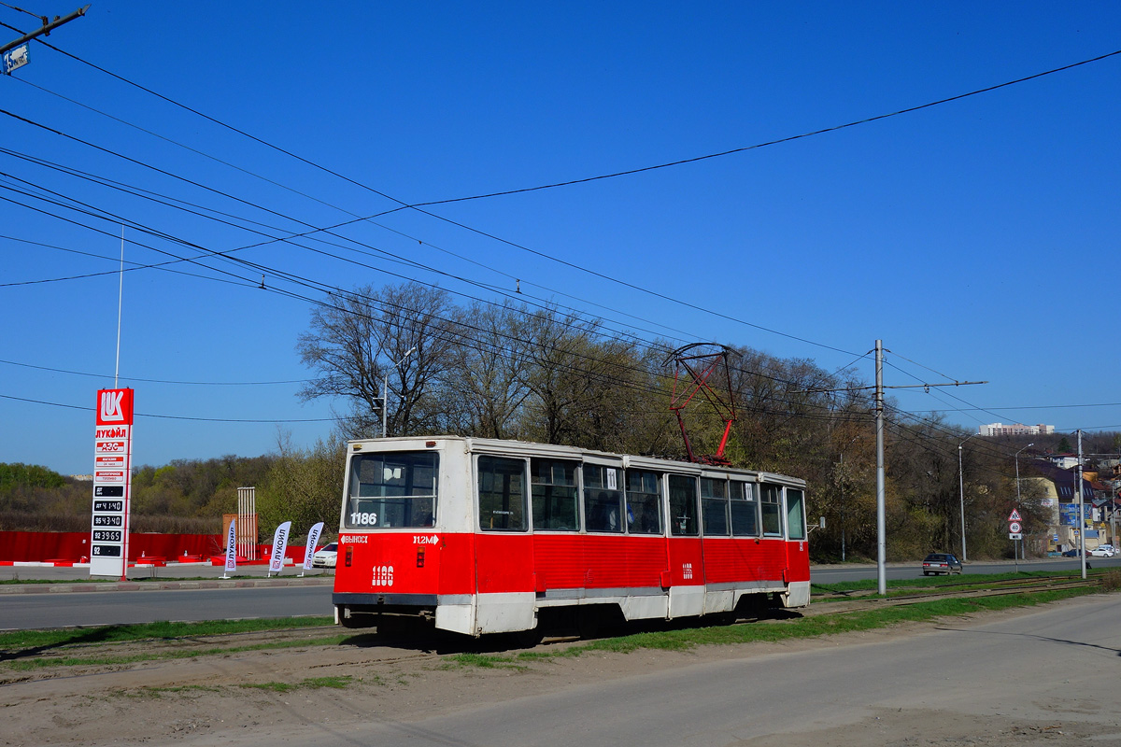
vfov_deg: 35.1
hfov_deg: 50.7
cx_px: 560
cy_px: 374
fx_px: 1183
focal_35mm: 38
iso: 125
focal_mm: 14.23
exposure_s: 1/500
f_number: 9
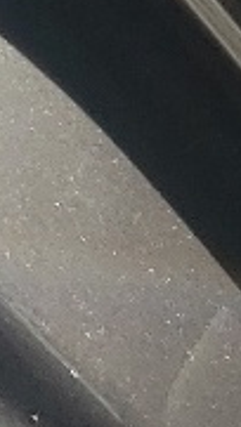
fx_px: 2836
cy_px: -920
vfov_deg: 7.4
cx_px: 903
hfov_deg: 4.5
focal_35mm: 250
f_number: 1.5
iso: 50
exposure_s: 1/1429
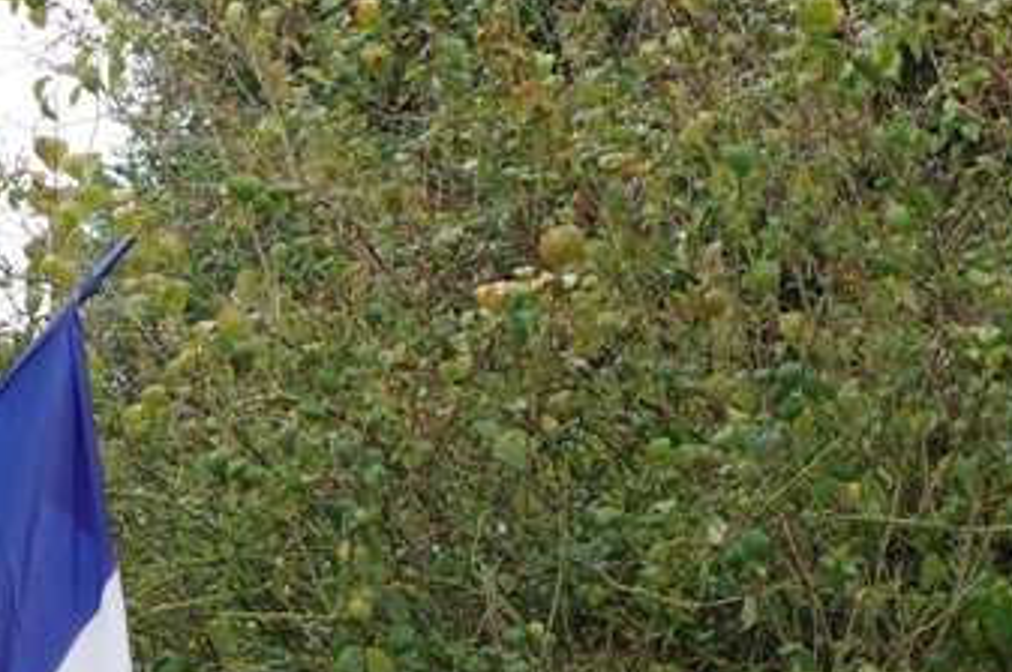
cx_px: -317
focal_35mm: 195
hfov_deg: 10.3
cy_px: 669
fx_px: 5476
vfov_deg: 7.0
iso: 200
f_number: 6.3
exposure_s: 1/30
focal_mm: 35
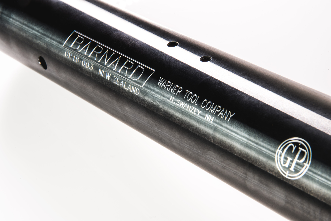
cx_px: 166
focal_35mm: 120
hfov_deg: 17.1
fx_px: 1104
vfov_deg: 11.4
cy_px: 110
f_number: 22
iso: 500
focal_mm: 120
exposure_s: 1/6
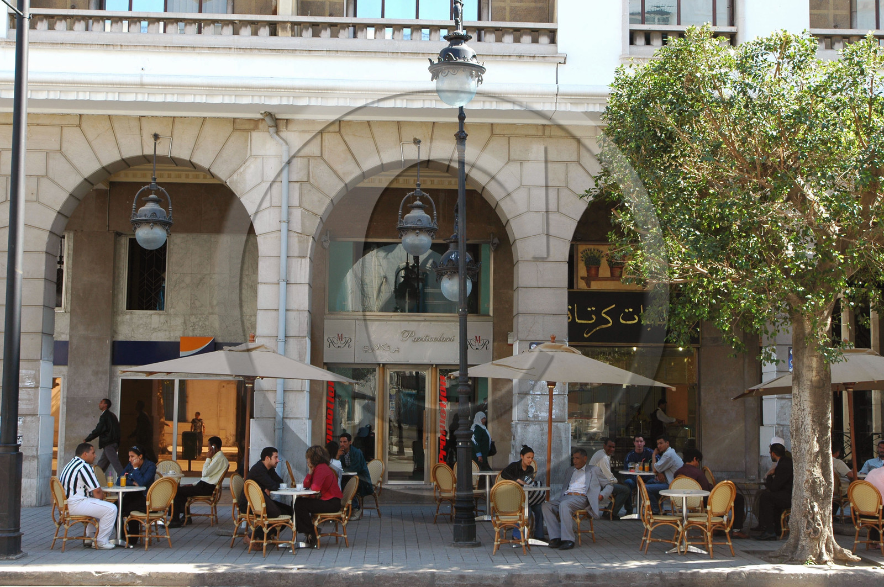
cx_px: 442
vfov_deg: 28.0
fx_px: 1177
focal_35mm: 48
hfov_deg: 41.2
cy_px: 294
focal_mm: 32
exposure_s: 1/125
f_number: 5.6
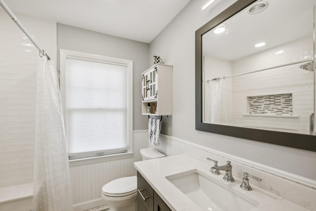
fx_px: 132
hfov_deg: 100.4
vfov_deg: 77.3
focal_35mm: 15
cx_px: 155
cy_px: 109
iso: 900
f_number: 8
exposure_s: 1/125
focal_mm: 14
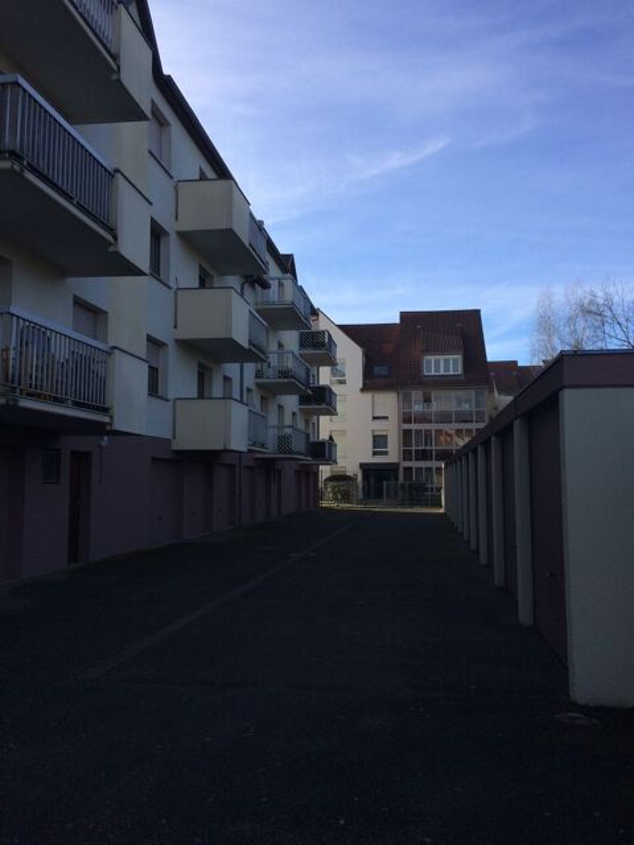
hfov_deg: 48.2
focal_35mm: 29
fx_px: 708
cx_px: 317
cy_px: 422
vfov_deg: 61.7
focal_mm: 4.15
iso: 32
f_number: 2.2
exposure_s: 1/1368
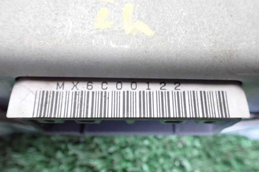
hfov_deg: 55.8
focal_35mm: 34
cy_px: 93
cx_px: 135
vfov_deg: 38.8
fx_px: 245
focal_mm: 5.4
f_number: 2.3
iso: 1000
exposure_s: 1/30
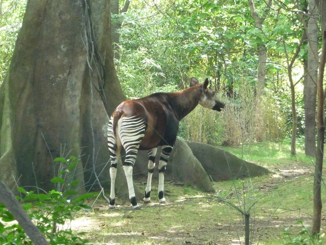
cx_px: 163
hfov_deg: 15.4
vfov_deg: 11.6
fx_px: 1205
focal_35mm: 128
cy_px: 122
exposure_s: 1/40
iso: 1000
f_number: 4.7
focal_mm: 21.8
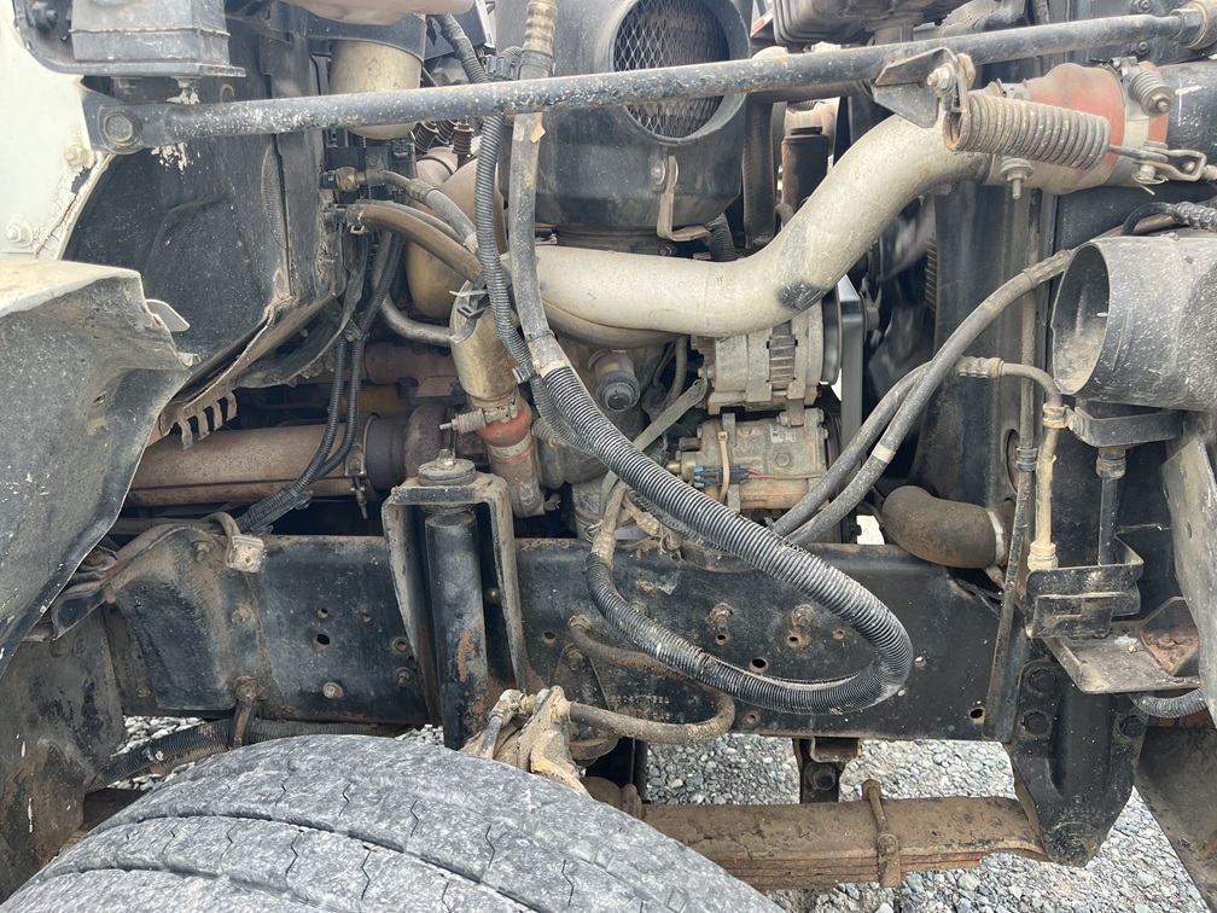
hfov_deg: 67.3
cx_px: 608
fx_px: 914
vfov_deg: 53.1
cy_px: 456
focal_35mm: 26
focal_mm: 5.1
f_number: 1.6
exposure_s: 1/188
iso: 40
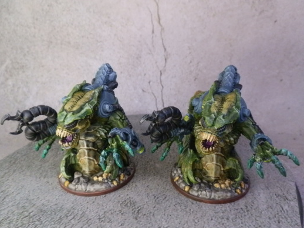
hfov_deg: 61.7
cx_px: 155
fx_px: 255
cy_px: 116
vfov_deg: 48.2
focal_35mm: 29
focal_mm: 5
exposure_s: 1/160
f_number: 3.1
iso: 400
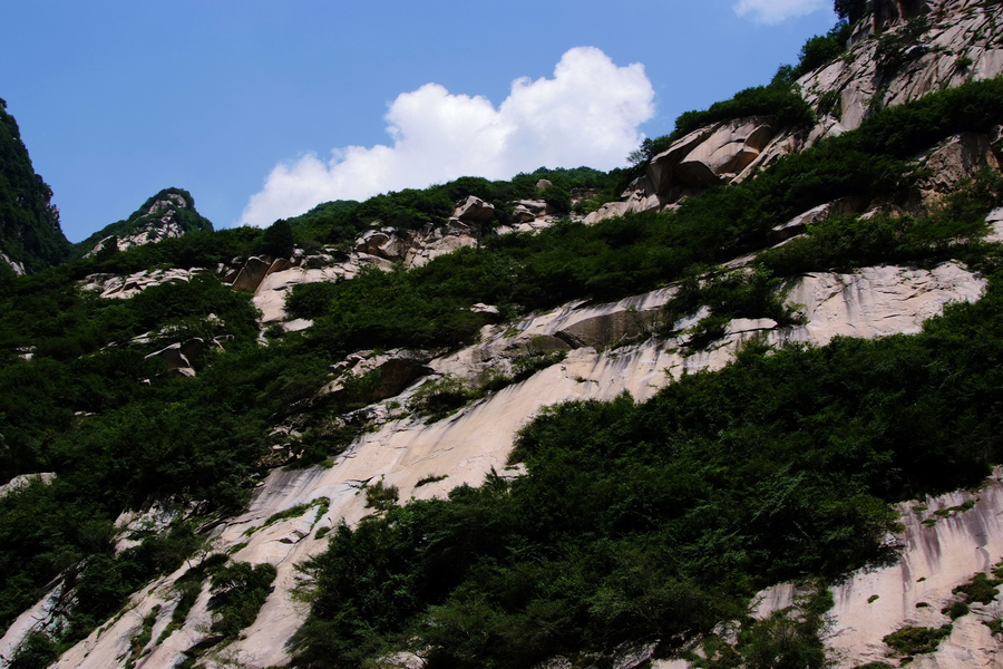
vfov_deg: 36.9
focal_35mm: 36
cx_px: 502
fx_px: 1003
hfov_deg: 53.1
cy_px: 334
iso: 200
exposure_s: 1/450
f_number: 8
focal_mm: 24
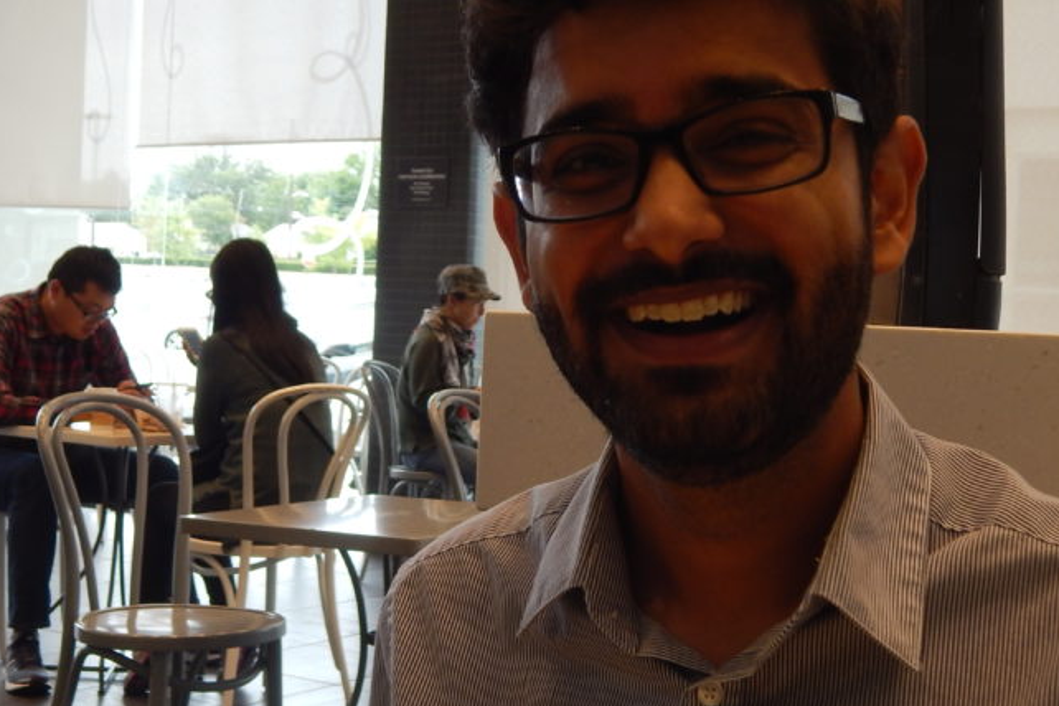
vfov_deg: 21.6
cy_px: 369
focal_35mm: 63
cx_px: 467
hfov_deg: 31.9
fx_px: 1853
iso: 125
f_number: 3.4
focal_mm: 6.8
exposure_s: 1/60
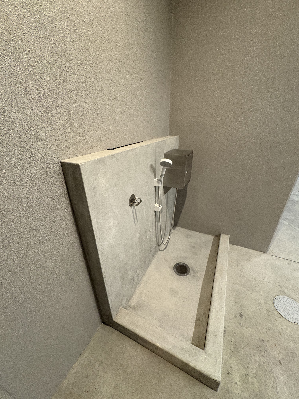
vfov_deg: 102.1
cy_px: 200
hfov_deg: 85.7
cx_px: 150
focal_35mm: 14
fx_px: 161
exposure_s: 1/60
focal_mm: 2.22
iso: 500
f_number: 2.2
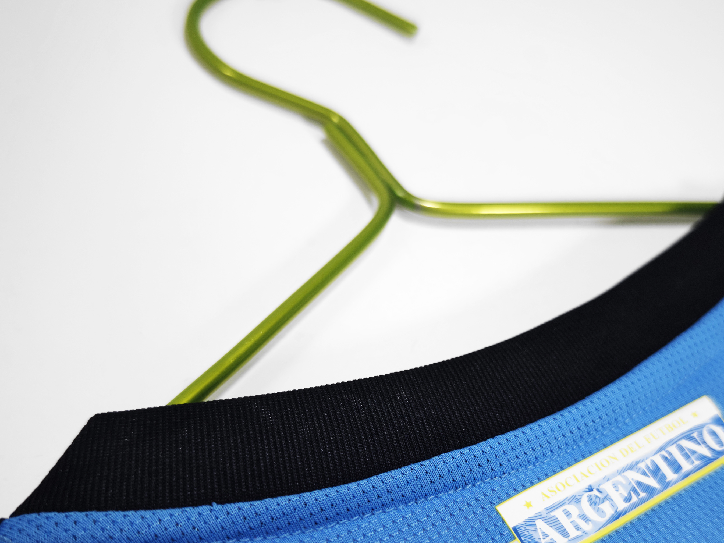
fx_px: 732
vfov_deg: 40.0
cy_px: 382
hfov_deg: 52.4
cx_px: 414
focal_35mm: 35
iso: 200
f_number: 1.75
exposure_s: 1/100
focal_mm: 8.67
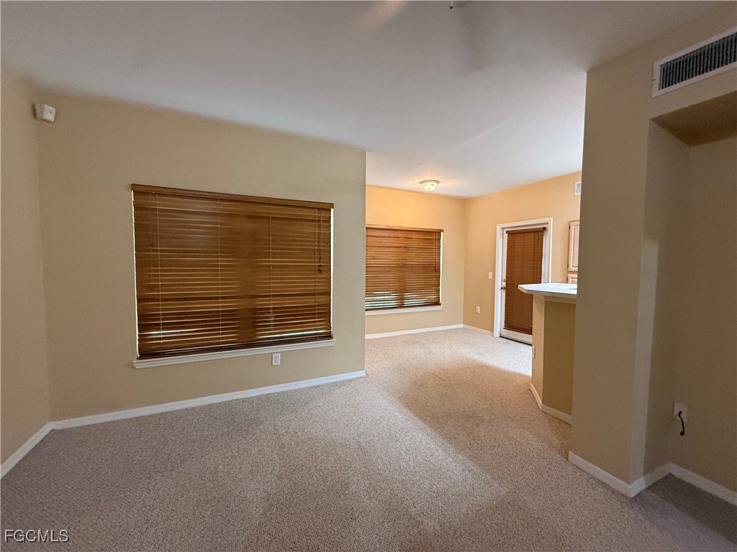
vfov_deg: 85.7
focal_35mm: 14
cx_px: 368
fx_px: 298
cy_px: 276
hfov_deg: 102.1
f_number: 2.2
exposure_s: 1/60
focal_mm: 2.22
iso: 500
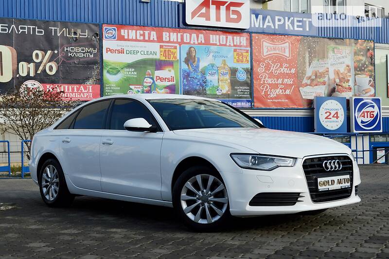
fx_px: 551
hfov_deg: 38.9
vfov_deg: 26.5
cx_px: 194
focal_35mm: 51
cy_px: 130
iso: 100
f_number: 7.1
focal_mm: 34
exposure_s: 1/200
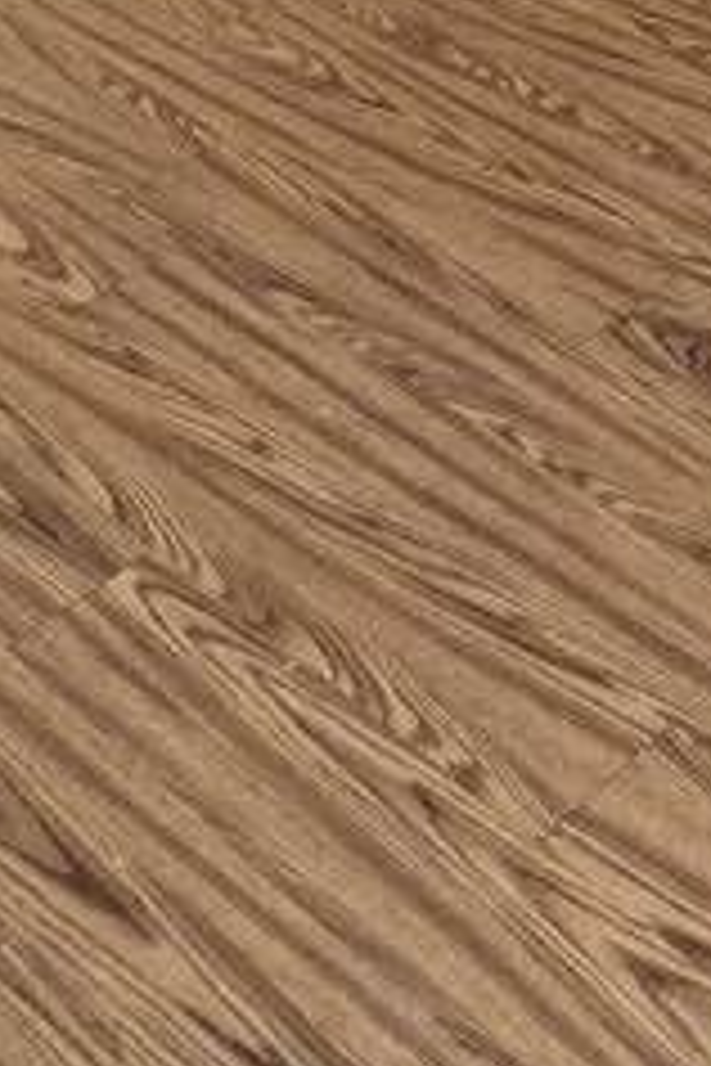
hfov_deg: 18.7
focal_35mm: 73
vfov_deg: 19.5
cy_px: -927
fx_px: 2162
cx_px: 346
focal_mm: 2.2
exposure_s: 1/60
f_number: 2.2
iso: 500
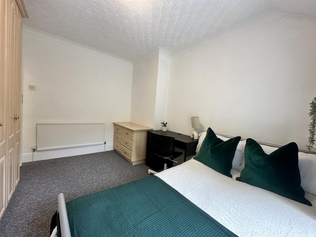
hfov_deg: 102.1
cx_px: 158
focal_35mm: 14
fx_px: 128
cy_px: 118
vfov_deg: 85.7
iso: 200
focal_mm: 2.22
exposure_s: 1/100
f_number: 2.2
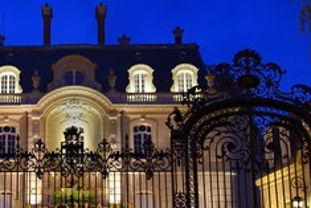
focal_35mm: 75
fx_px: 648
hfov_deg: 26.3
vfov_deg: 18.2
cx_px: 50
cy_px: 135
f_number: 3.5
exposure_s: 1/6
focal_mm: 42
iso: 800
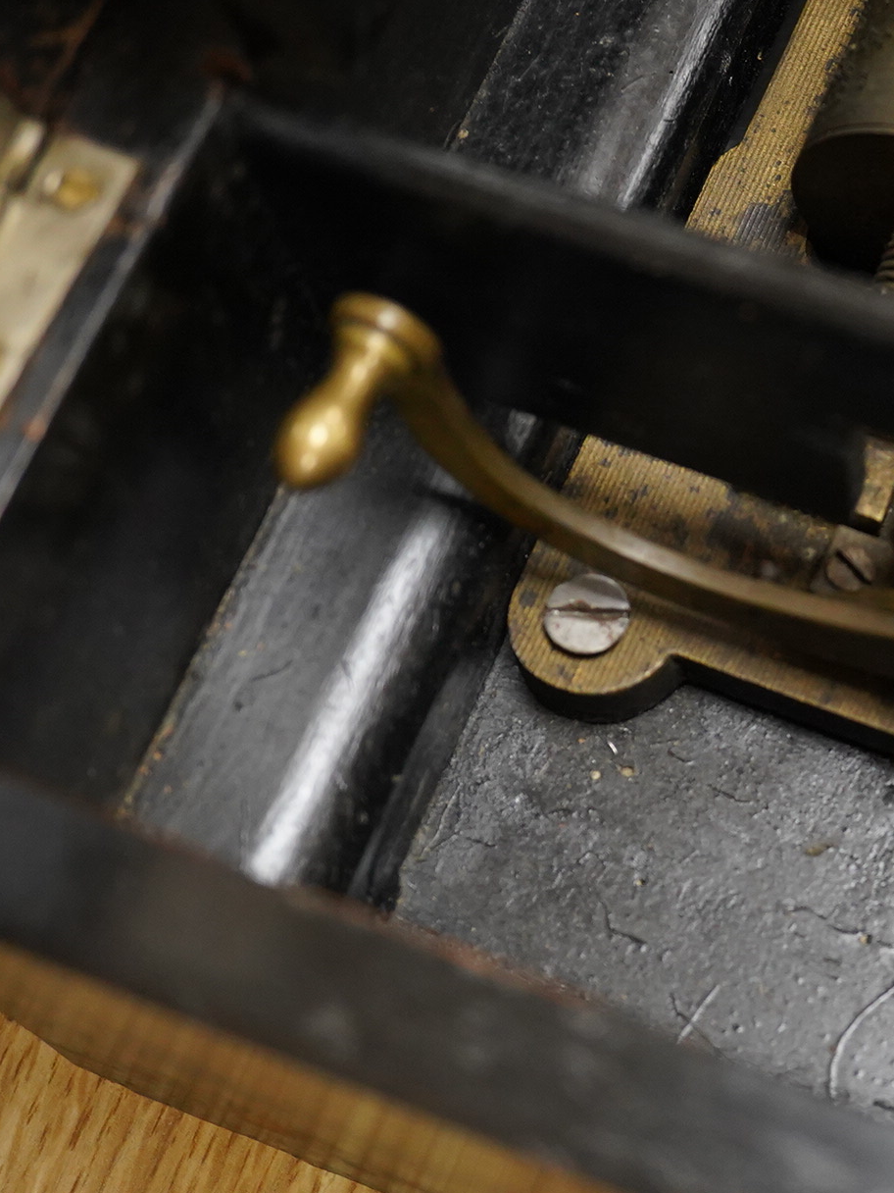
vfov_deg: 27.8
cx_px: 783
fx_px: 2410
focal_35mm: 70
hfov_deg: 20.6
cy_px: 618
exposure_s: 1/200
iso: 2500
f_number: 5
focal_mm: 30
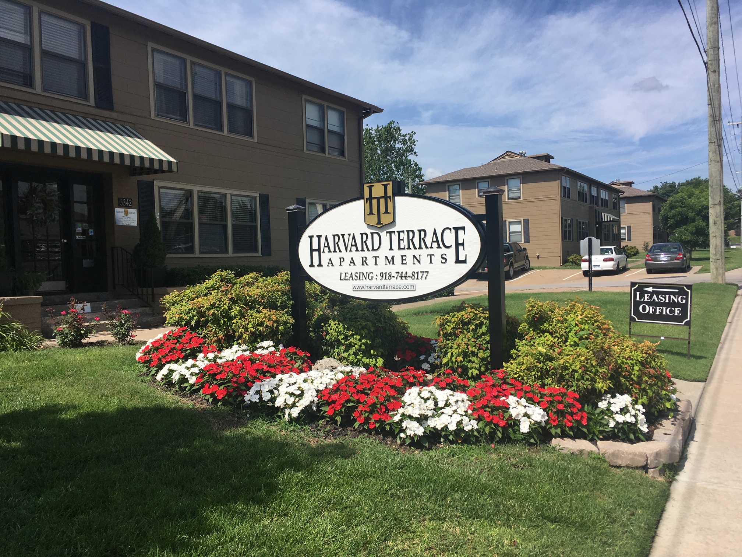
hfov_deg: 61.7
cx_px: 371
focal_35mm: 29
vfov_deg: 48.2
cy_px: 278
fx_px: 622
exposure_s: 1/2262
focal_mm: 4.15
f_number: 2.2
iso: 25
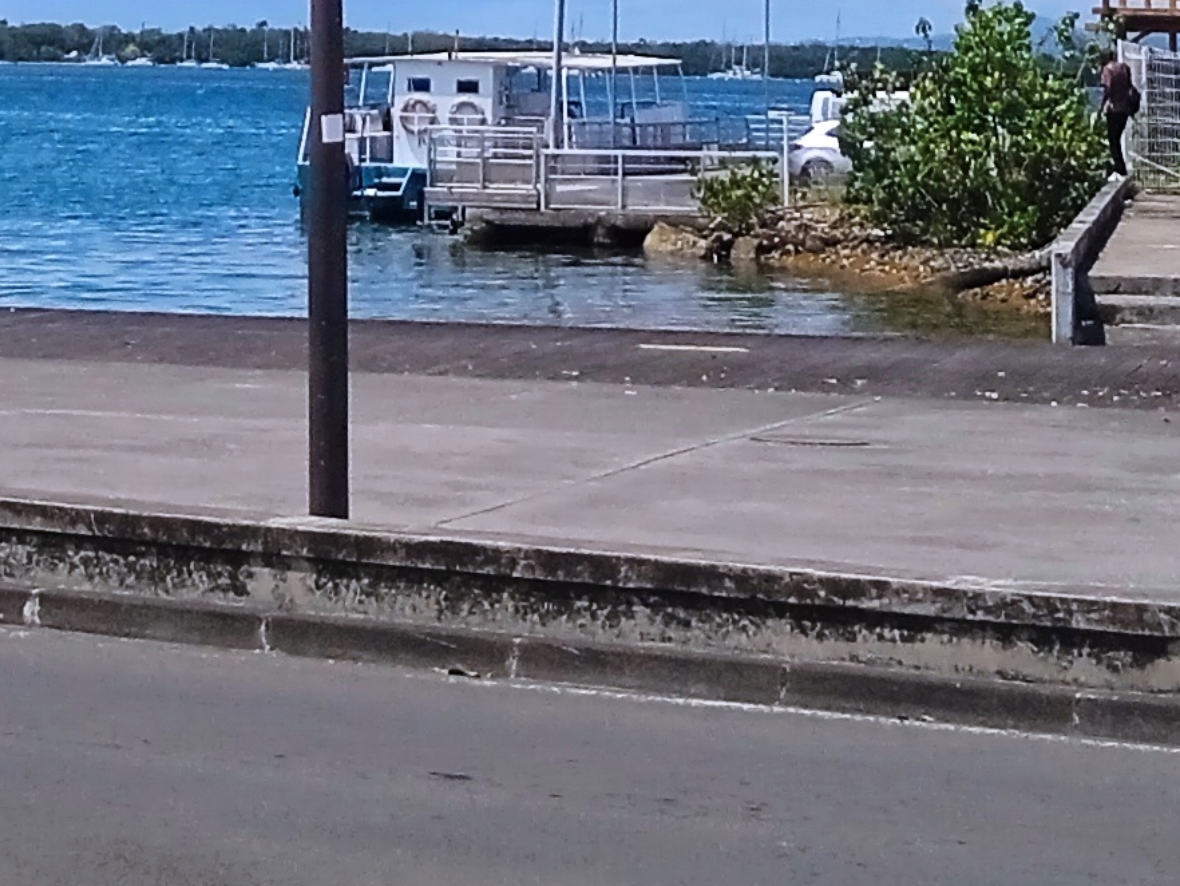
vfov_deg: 10.7
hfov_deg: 14.9
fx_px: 4501
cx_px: 306
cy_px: -567
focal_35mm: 132
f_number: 2.2
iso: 100
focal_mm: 3.43
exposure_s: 1/1972
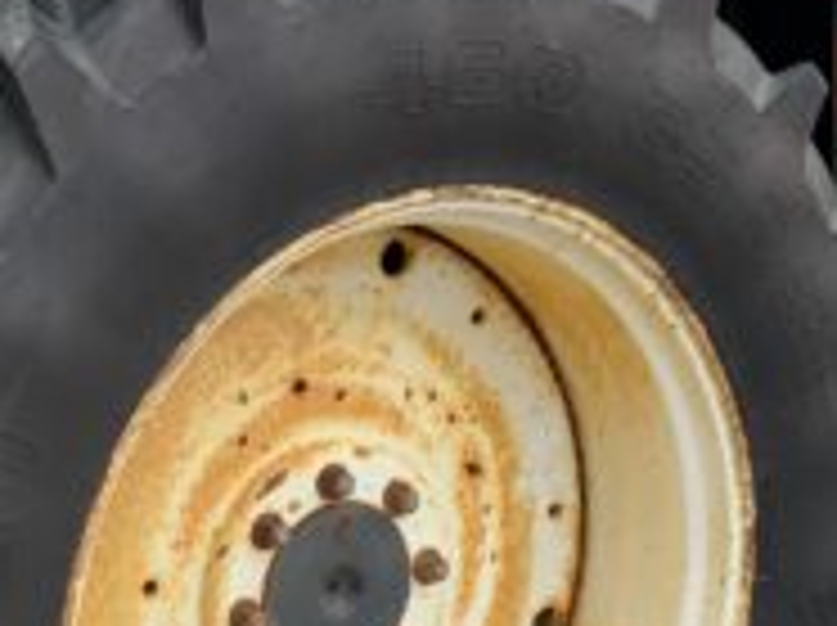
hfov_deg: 19.7
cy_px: 581
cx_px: 356
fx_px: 2415
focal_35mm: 100
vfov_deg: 14.6
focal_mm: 3
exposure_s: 1/944
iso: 16
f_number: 1.8
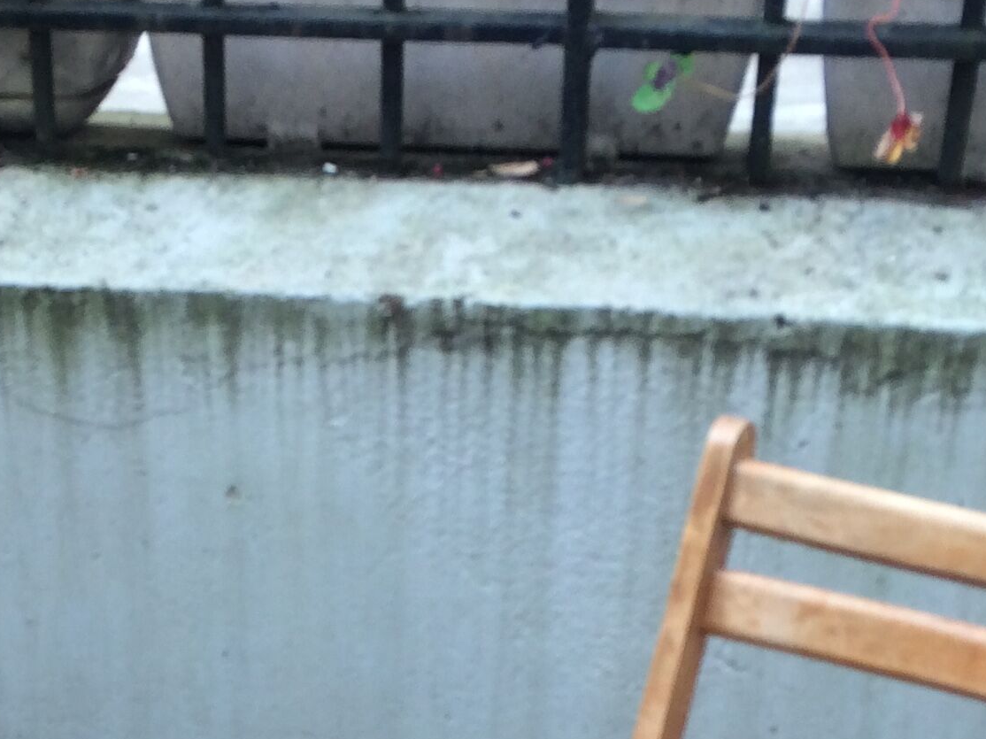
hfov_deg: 22.9
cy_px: 943
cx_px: 288
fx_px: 2421
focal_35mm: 85
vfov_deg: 16.5
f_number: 2.2
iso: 40
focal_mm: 4.15
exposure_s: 1/50
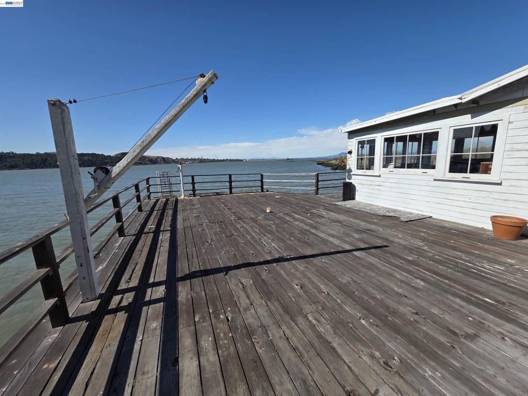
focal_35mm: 13
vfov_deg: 89.9
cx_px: 264
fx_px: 198
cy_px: 198
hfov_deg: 106.2
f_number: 1.9
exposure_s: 1/3194
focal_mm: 2.2
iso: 40
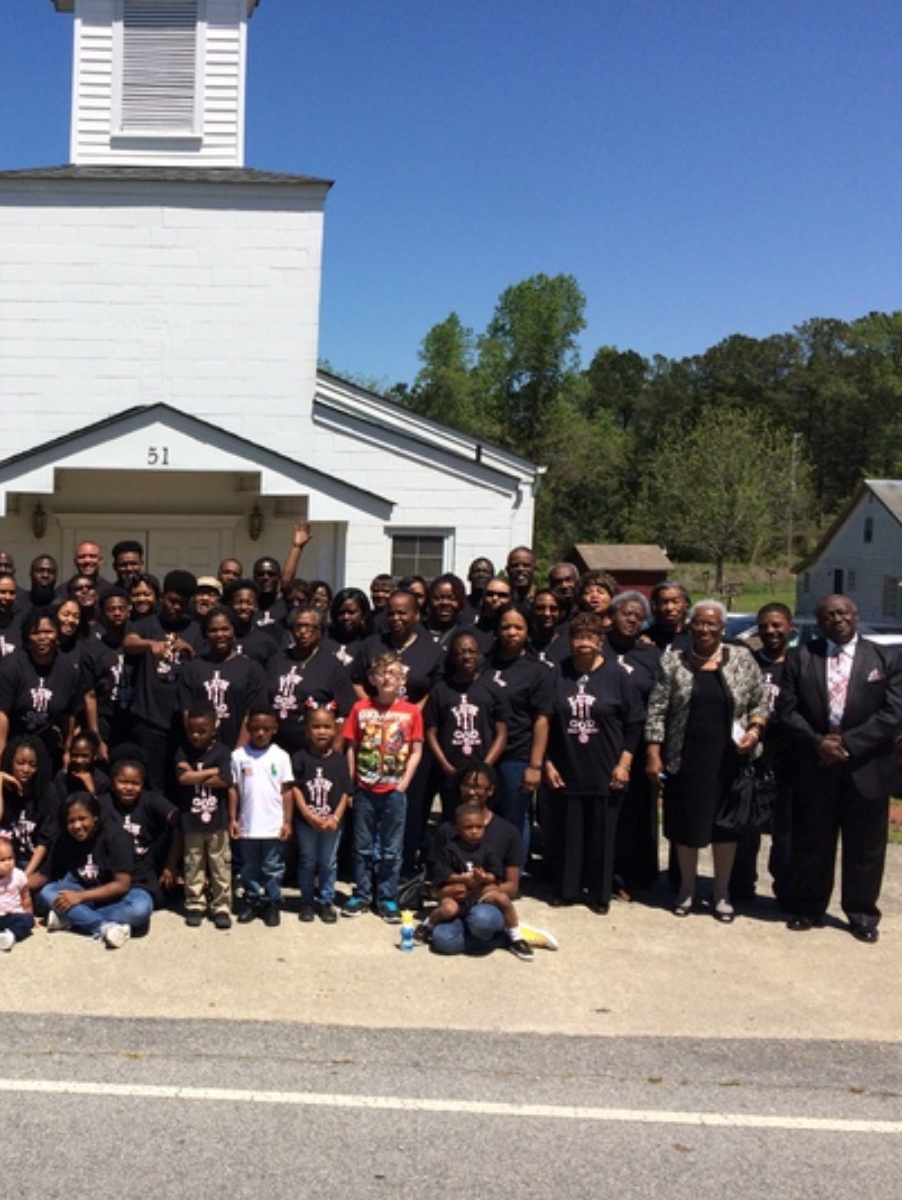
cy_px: 601
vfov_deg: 47.8
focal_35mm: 39
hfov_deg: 35.3
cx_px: 141
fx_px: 1353
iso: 32
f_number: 2.2
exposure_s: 1/3425
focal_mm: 4.15
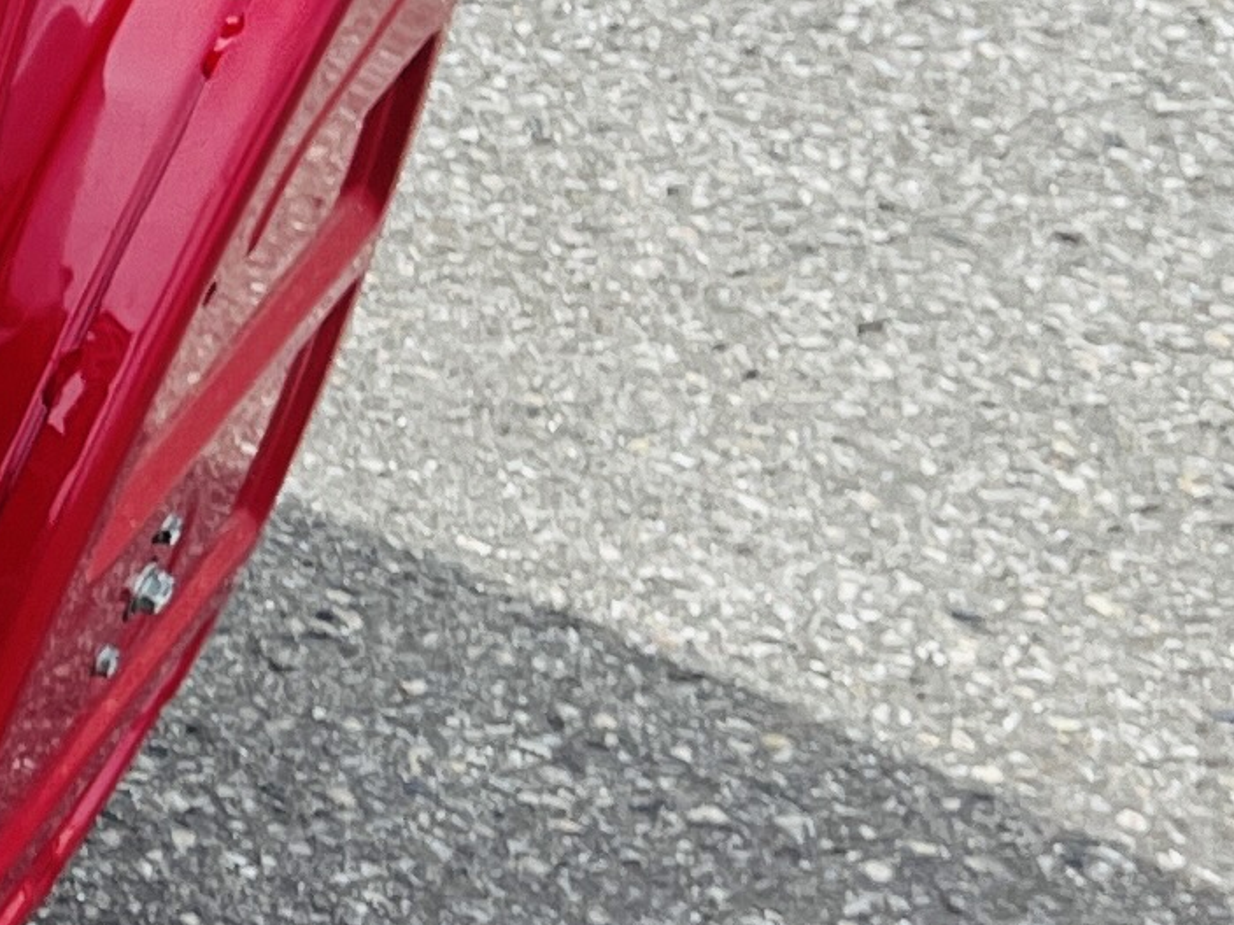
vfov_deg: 10.0
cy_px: 377
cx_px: -1876
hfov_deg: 10.9
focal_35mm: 149
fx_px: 5312
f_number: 1.6
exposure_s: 1/1600
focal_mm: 5.1
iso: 50
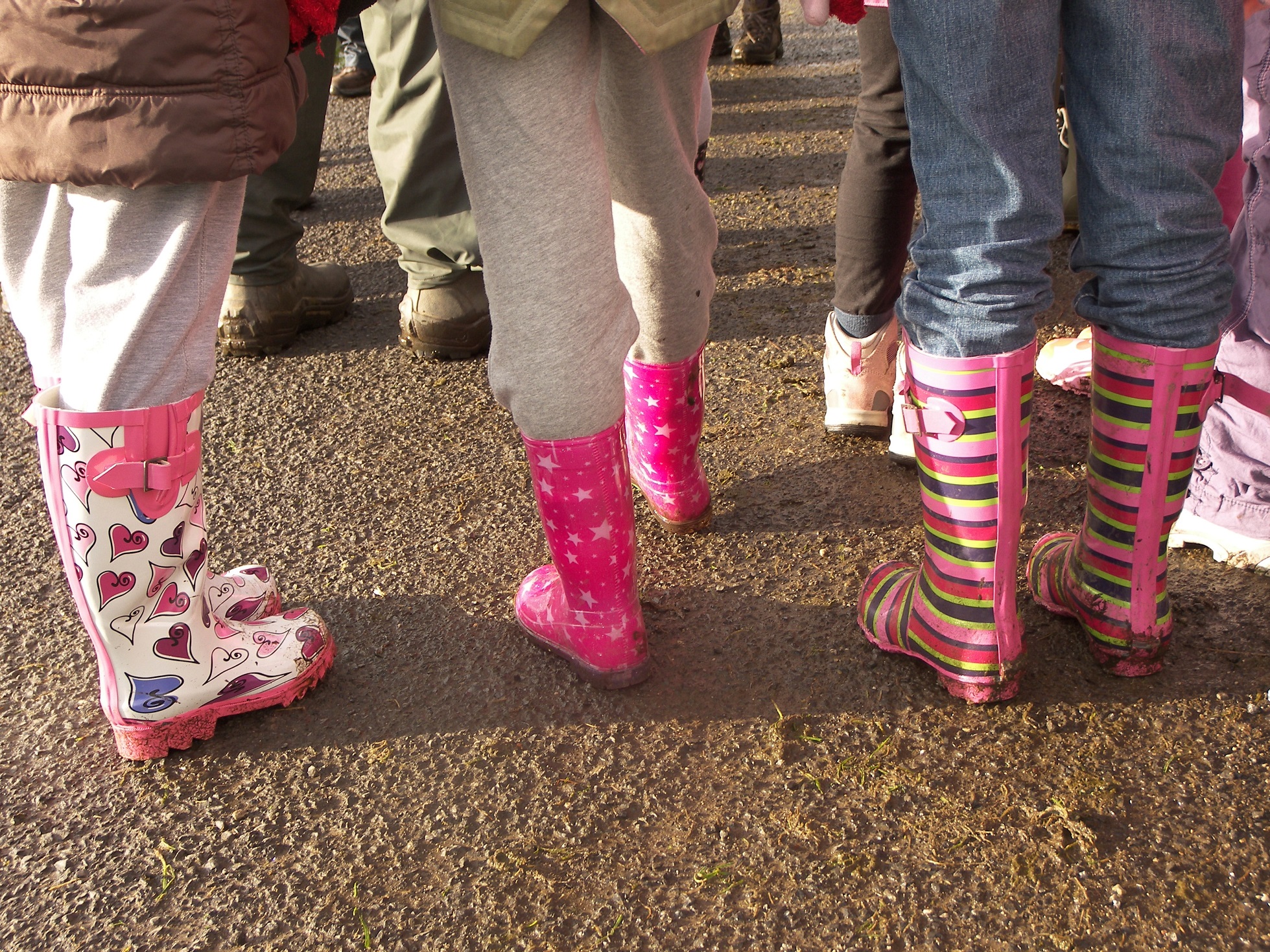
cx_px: 635
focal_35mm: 55
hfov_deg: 34.9
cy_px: 476
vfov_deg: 26.6
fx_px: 2018
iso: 50
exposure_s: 1/125
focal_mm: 11.6
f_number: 3.6
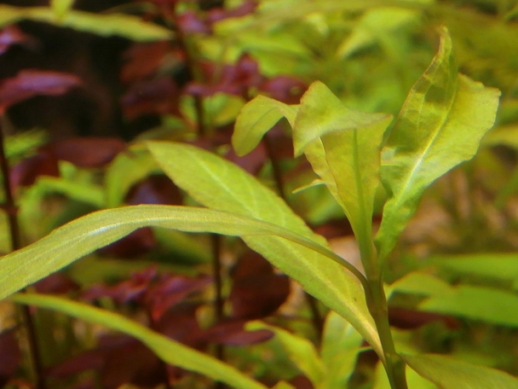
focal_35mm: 50
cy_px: 182
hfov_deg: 37.9
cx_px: 331
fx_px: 748
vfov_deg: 29.1
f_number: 3.9
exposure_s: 1/40
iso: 160
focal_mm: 6.67
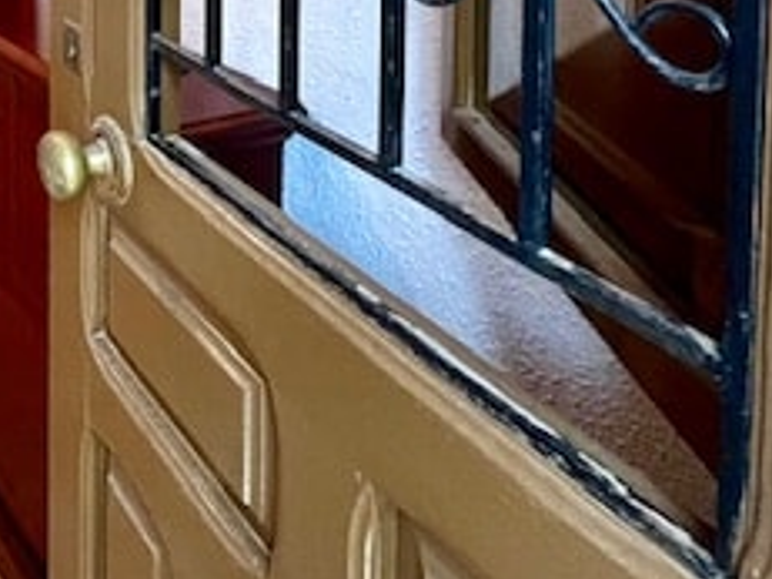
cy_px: -191
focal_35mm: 36
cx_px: -94
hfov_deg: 40.5
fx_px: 802
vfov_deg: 30.4
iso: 400
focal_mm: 1.57
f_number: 1.8
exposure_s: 1/50
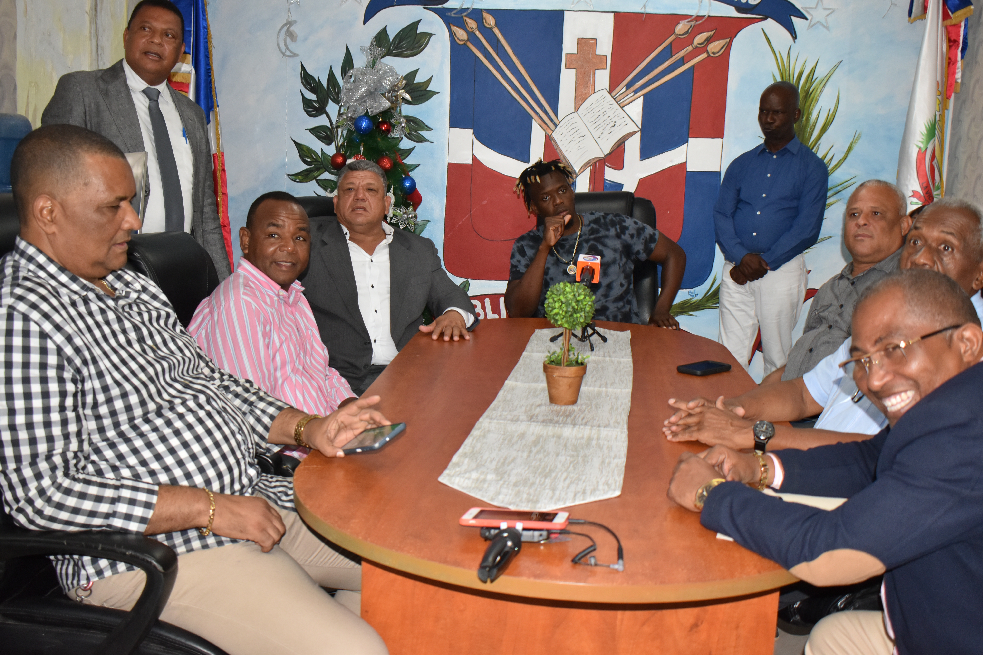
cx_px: 492
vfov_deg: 35.5
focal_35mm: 38
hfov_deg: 51.3
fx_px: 1024
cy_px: 328
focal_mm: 25
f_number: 4
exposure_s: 1/100
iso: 800
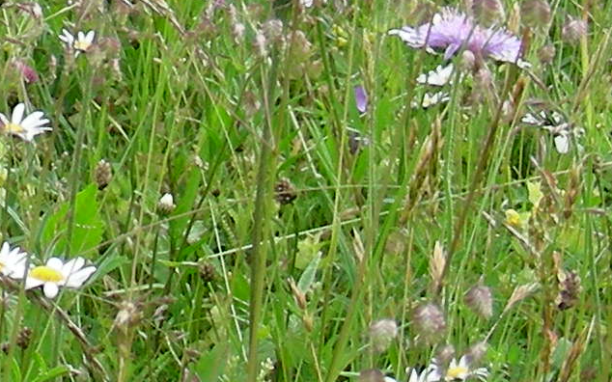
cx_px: -439
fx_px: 2985
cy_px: -166
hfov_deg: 11.0
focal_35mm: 179
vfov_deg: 7.2
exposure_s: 1/288
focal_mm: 6.3
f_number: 4
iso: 50
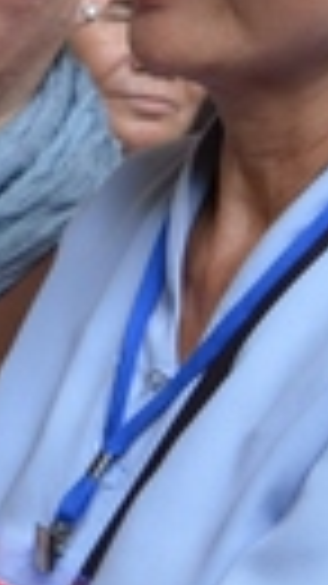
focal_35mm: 141
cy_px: 74
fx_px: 2183
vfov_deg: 15.1
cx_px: -454
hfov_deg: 8.0
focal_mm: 18
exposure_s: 1/160
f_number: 6.3
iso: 640
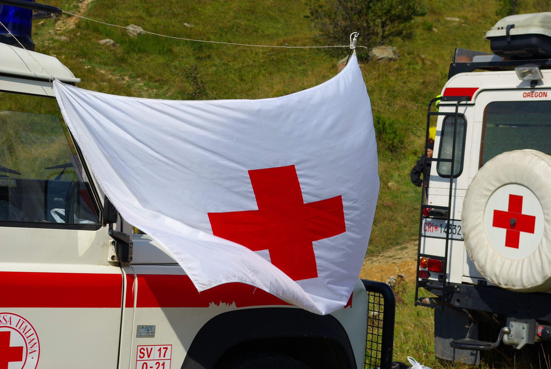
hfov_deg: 24.6
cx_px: 276
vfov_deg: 16.6
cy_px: 184
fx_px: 1264
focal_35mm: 82
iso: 100
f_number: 9.5
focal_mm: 55
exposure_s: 1/250
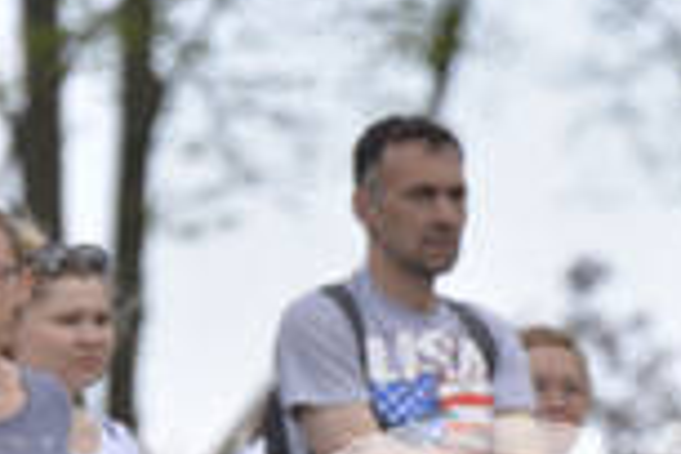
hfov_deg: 3.5
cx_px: 1420
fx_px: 11046
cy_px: 665
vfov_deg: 2.4
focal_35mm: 584
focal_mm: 140
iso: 400
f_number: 4
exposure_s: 1/2000
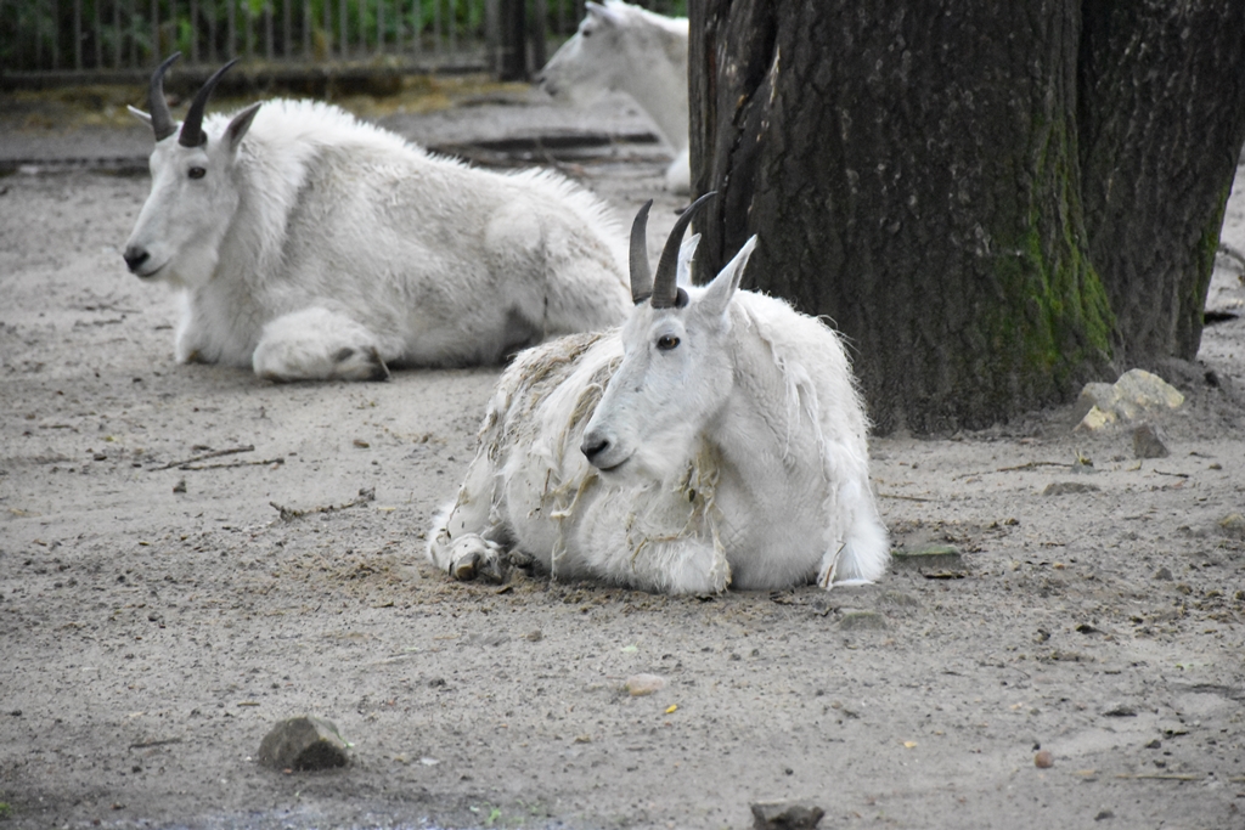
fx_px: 7263
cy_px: 415
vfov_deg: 6.5
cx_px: 622
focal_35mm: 210
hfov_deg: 9.8
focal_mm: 140
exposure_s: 1/500
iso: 10000
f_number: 5.6
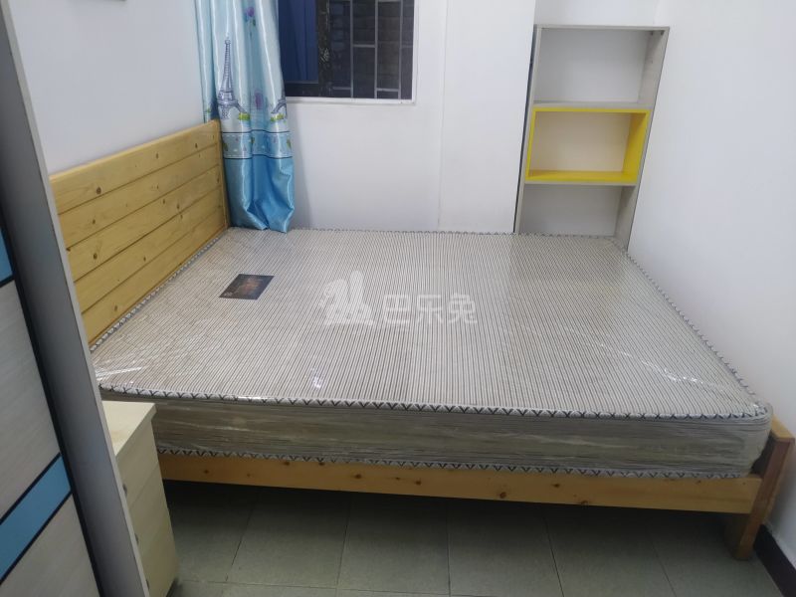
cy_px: 298
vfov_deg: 56.8
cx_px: 398
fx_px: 552
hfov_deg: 71.6
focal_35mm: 24
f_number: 1.9
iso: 200
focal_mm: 3.94
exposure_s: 1/25
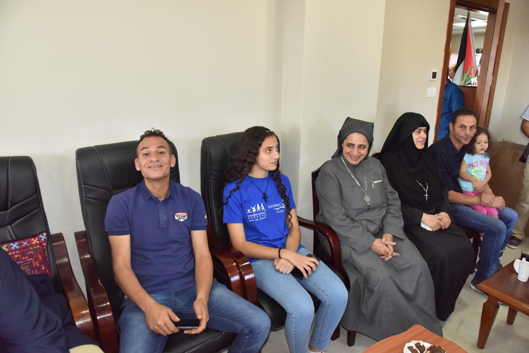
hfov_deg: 73.7
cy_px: 176
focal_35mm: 24
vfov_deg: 53.1
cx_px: 264
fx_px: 353
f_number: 8
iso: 3200
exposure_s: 1/250
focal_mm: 24
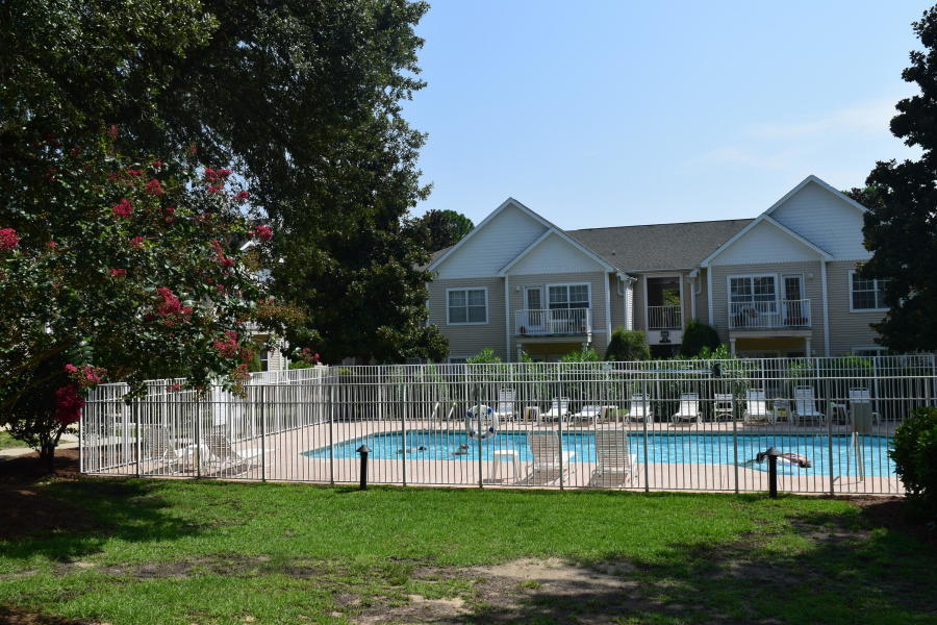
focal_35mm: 33
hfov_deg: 57.2
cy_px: 312
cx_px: 468
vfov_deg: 40.0
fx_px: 859
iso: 320
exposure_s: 1/500
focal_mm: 22
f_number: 11
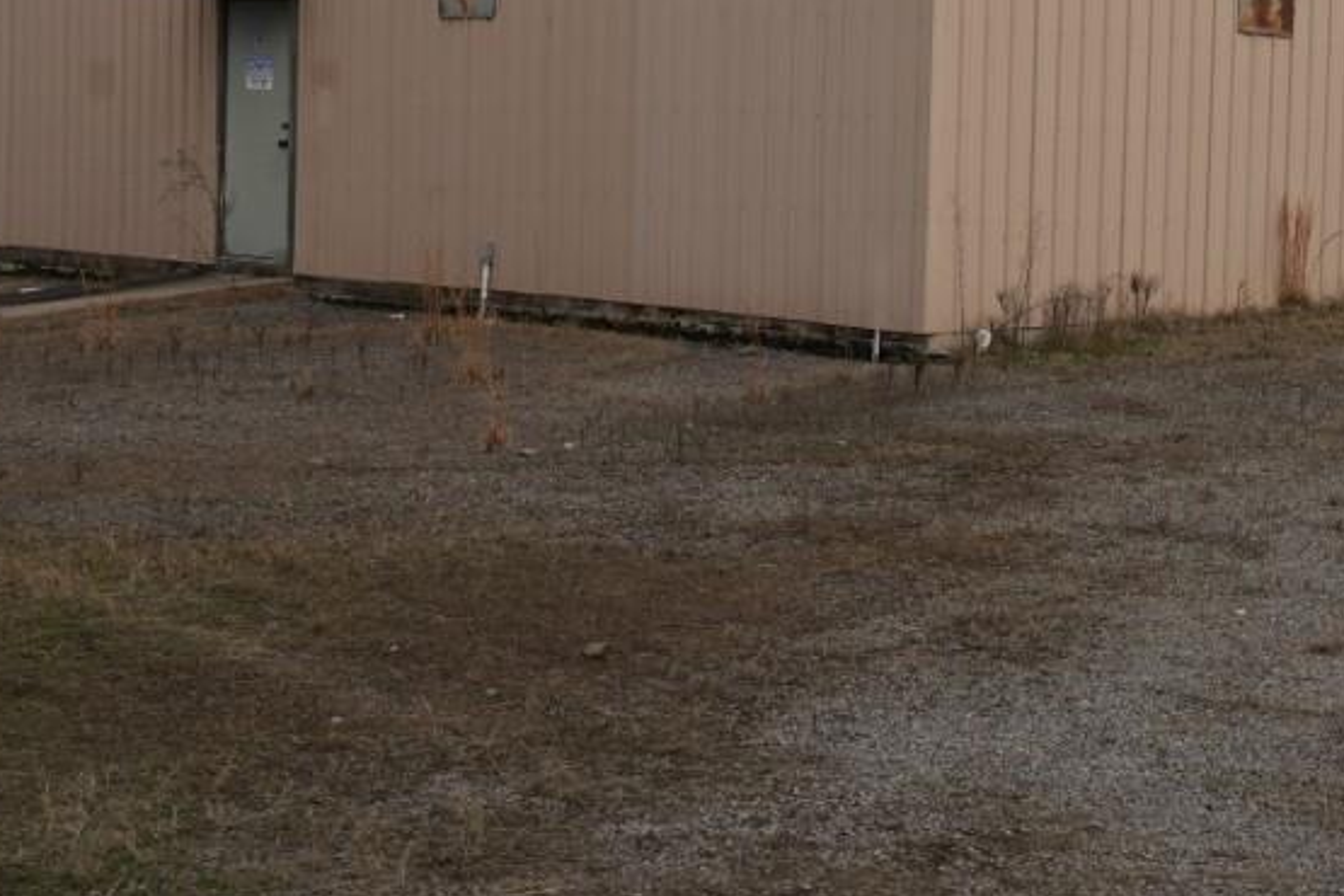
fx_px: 2780
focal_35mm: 74
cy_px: 240
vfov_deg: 18.2
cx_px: 1034
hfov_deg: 26.8
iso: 400
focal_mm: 25.5
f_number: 5.6
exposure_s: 1/2000
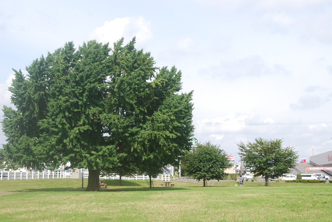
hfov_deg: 38.8
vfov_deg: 26.6
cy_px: 111
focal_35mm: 51
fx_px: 471
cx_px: 166
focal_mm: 34
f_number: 10
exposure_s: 1/200
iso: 200
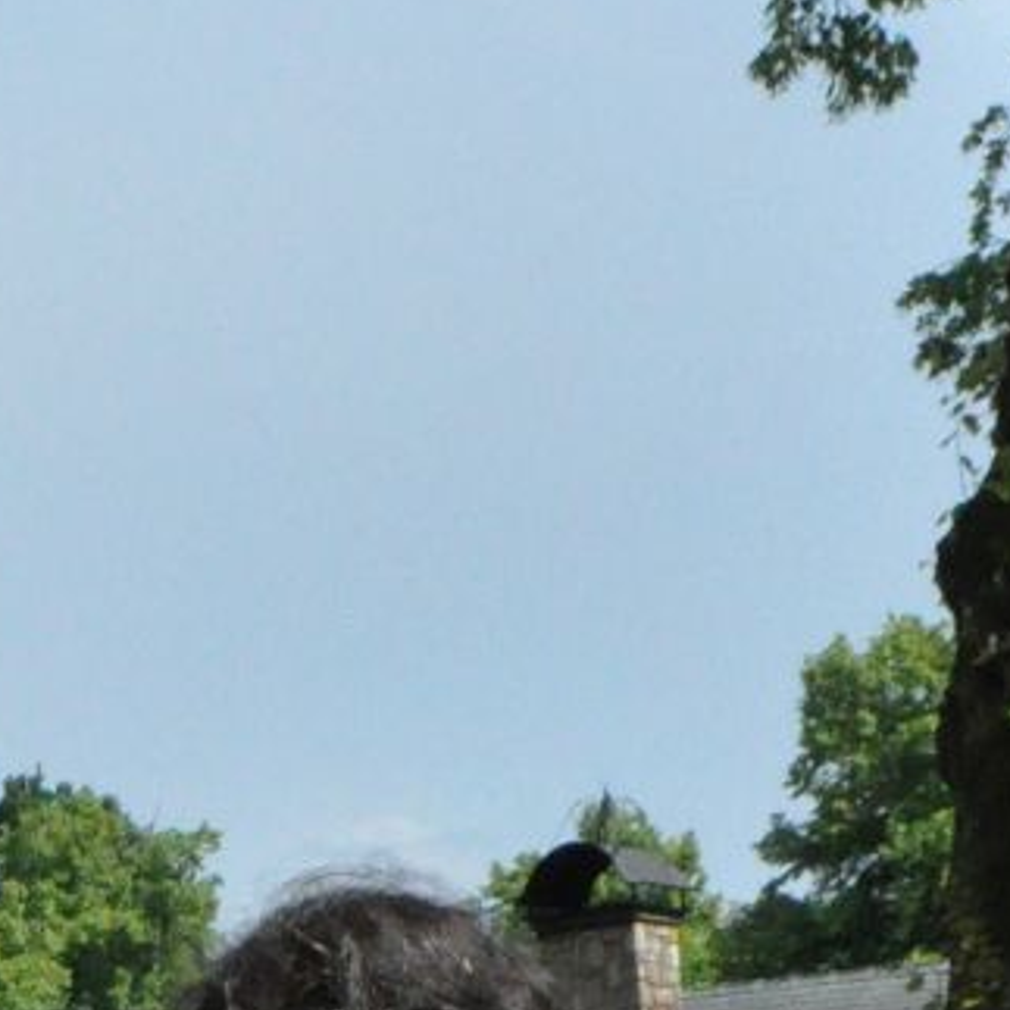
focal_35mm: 152
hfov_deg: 11.1
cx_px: -472
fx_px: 5018
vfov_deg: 10.7
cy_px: 1882
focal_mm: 18
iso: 2500
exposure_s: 1/1000
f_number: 16
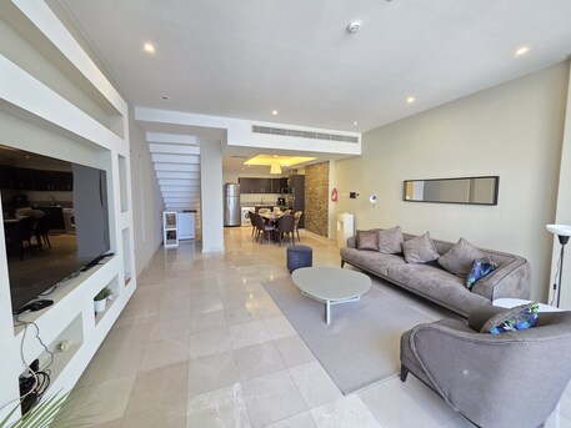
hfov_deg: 106.2
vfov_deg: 89.9
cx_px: 286
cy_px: 214
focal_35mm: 13
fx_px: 214
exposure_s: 1/50
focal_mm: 2.2
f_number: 1.9
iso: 250
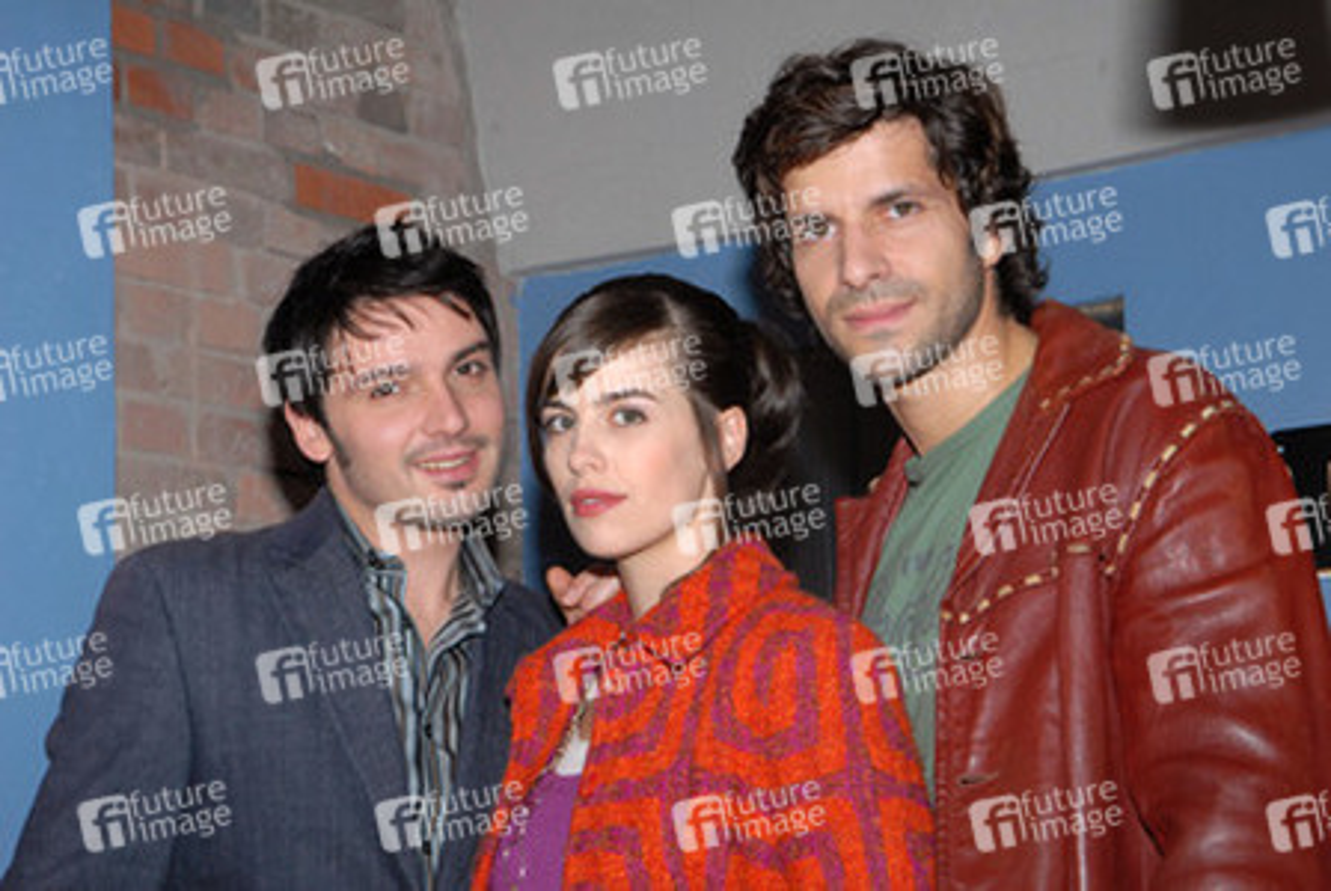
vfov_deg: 16.3
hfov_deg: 24.2
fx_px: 3110
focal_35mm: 84
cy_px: 446
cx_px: 666
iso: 400
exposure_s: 1/60
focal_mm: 56
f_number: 14
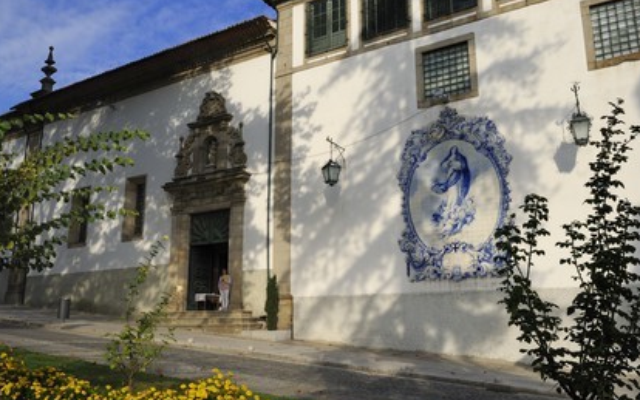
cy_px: 212
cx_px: 320
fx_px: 523
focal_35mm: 30
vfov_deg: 41.8
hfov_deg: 62.9
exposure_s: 1/160
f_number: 16
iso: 400
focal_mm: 29
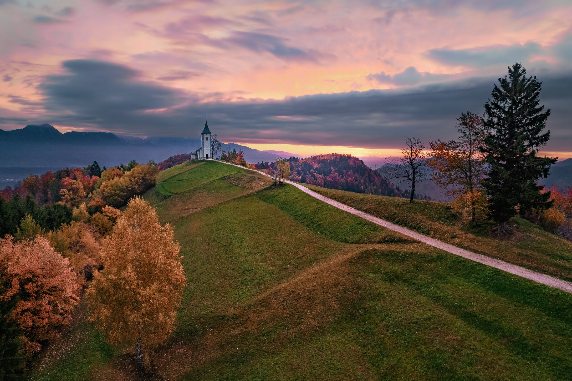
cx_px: 286
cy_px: 190
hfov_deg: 78.6
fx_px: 350
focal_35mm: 22
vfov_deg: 57.2
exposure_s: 1/15
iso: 350
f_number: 2.8
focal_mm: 8.38
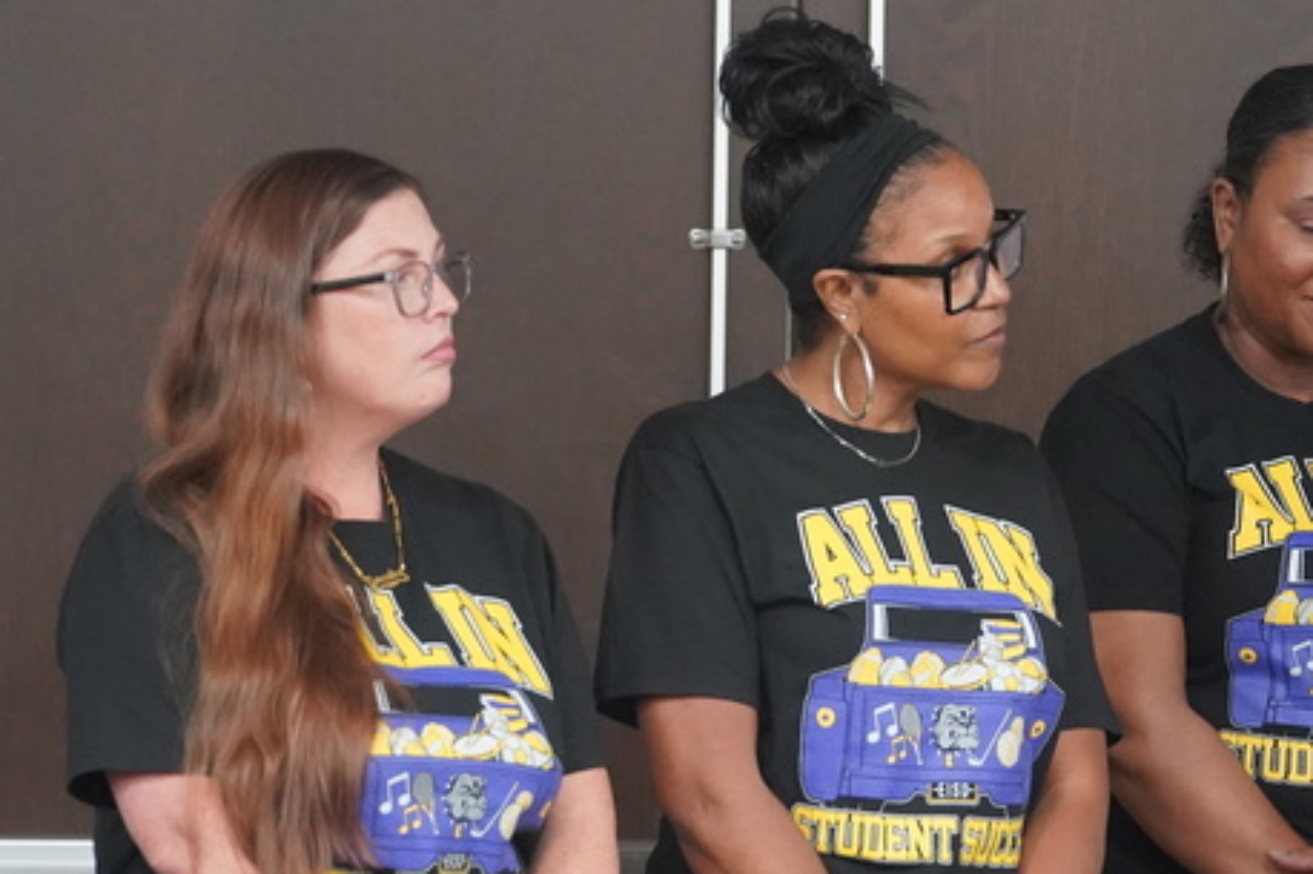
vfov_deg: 4.0
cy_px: 635
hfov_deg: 6.1
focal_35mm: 340
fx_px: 12395
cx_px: 1035
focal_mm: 152
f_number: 4
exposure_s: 1/160
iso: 8000
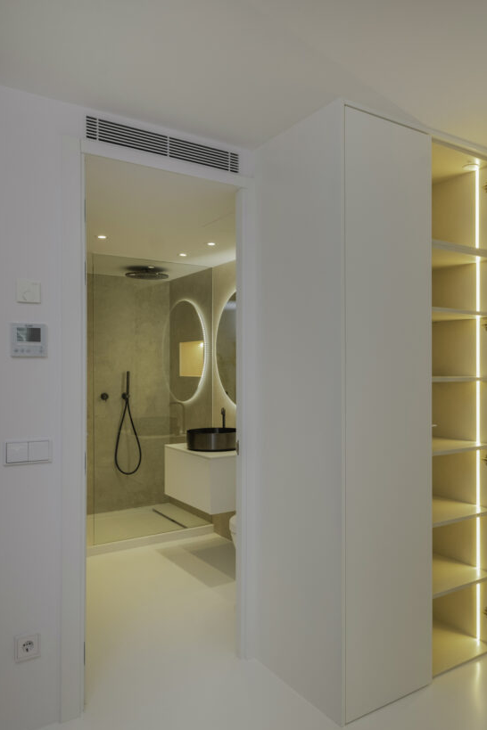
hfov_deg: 51.0
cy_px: 428
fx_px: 507
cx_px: 289
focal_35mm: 25
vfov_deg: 71.0
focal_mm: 13.6
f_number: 11
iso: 160
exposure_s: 1/15
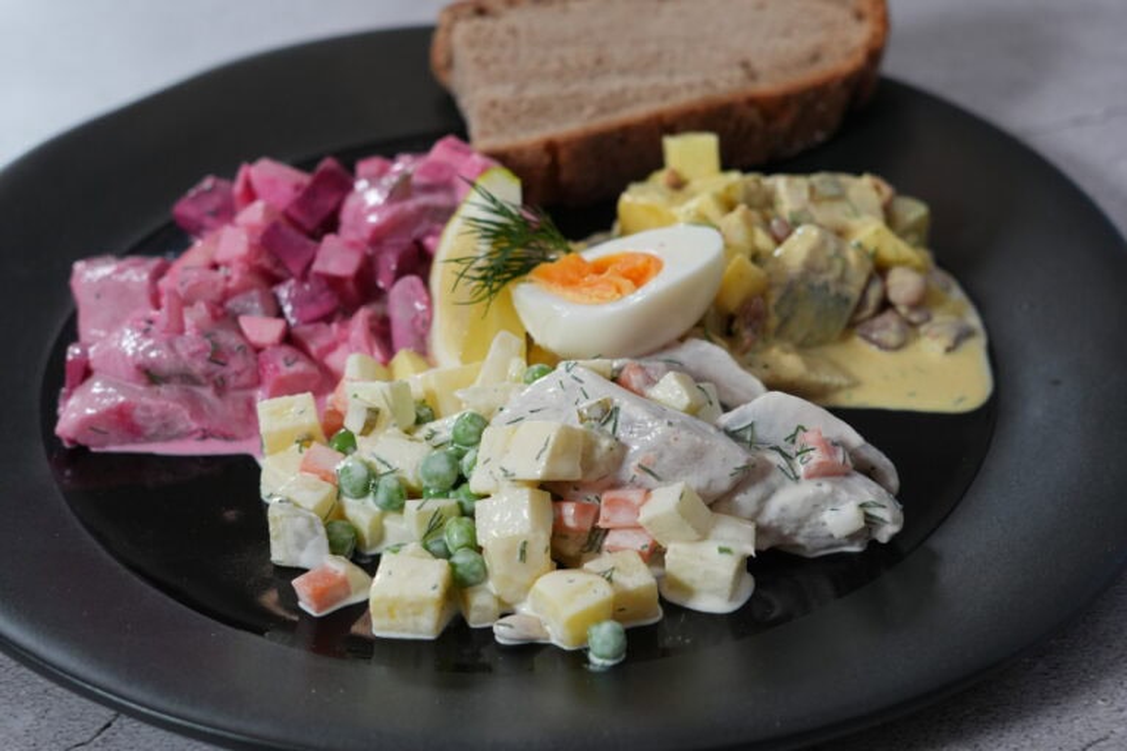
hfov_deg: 27.0
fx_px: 2348
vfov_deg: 18.2
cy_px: 376
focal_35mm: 75
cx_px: 564
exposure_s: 1/160
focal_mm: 50
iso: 1250
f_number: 4
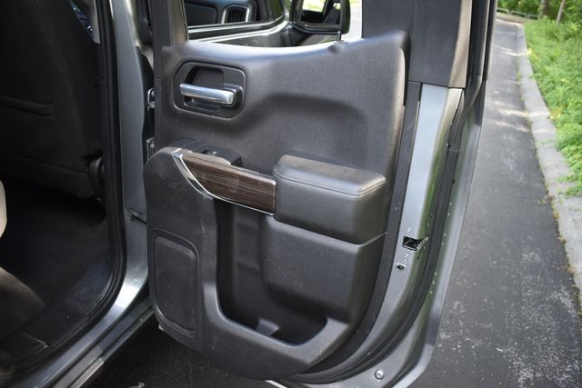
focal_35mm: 32
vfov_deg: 41.7
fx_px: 509
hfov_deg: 59.5
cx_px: 291
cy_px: 194
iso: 800
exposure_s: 1/200
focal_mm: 21
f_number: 3.8
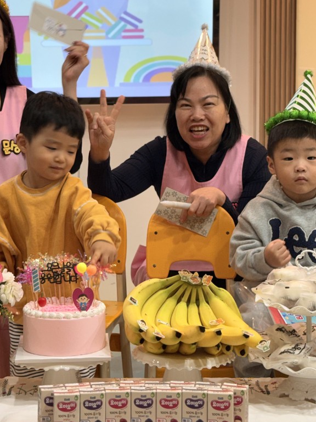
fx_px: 974
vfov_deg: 24.3
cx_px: 132
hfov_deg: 18.4
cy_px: 139
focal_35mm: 80
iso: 80
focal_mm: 6.76
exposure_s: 1/60
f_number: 1.78
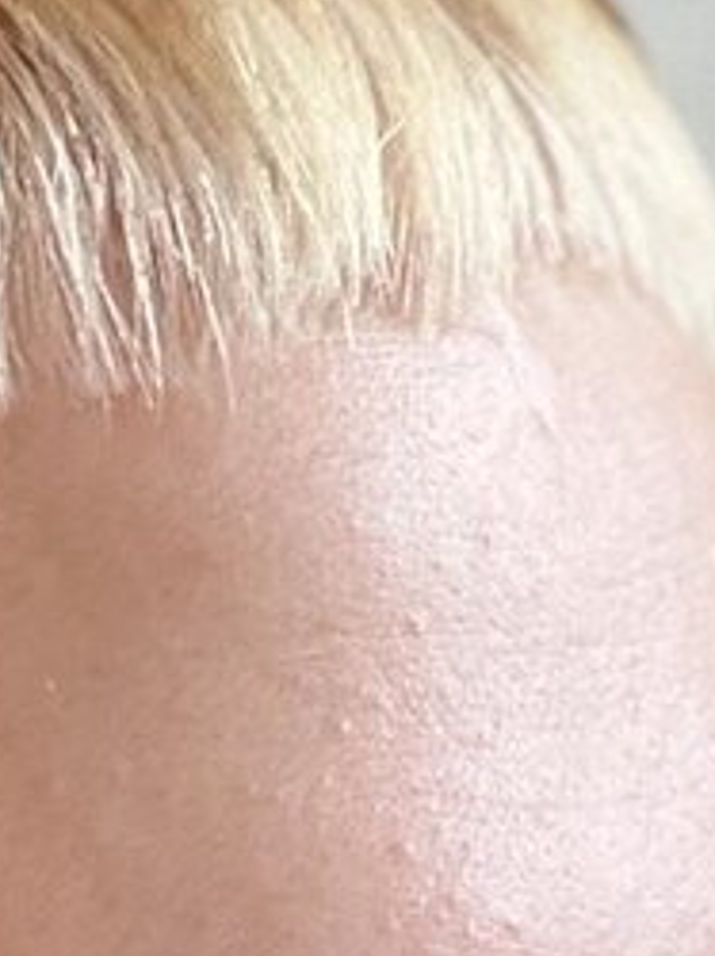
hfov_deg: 3.0
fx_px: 13601
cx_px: -822
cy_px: 1652
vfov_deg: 4.0
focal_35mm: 493
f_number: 2.8
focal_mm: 9
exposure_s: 1/60
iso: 125
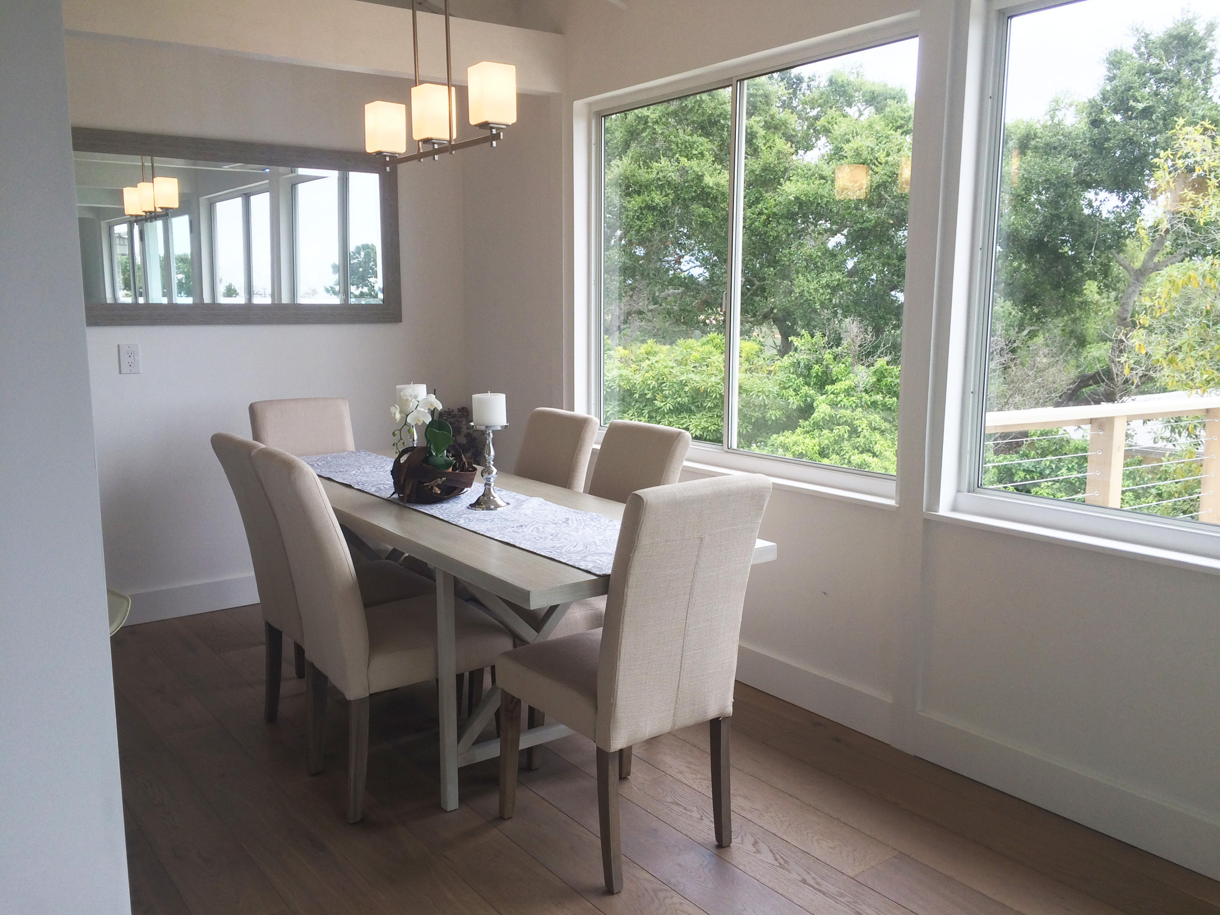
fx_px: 1022
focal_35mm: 29
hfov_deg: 61.7
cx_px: 610
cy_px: 458
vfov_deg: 48.2
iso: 40
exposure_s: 1/120
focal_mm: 4.15
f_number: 2.2
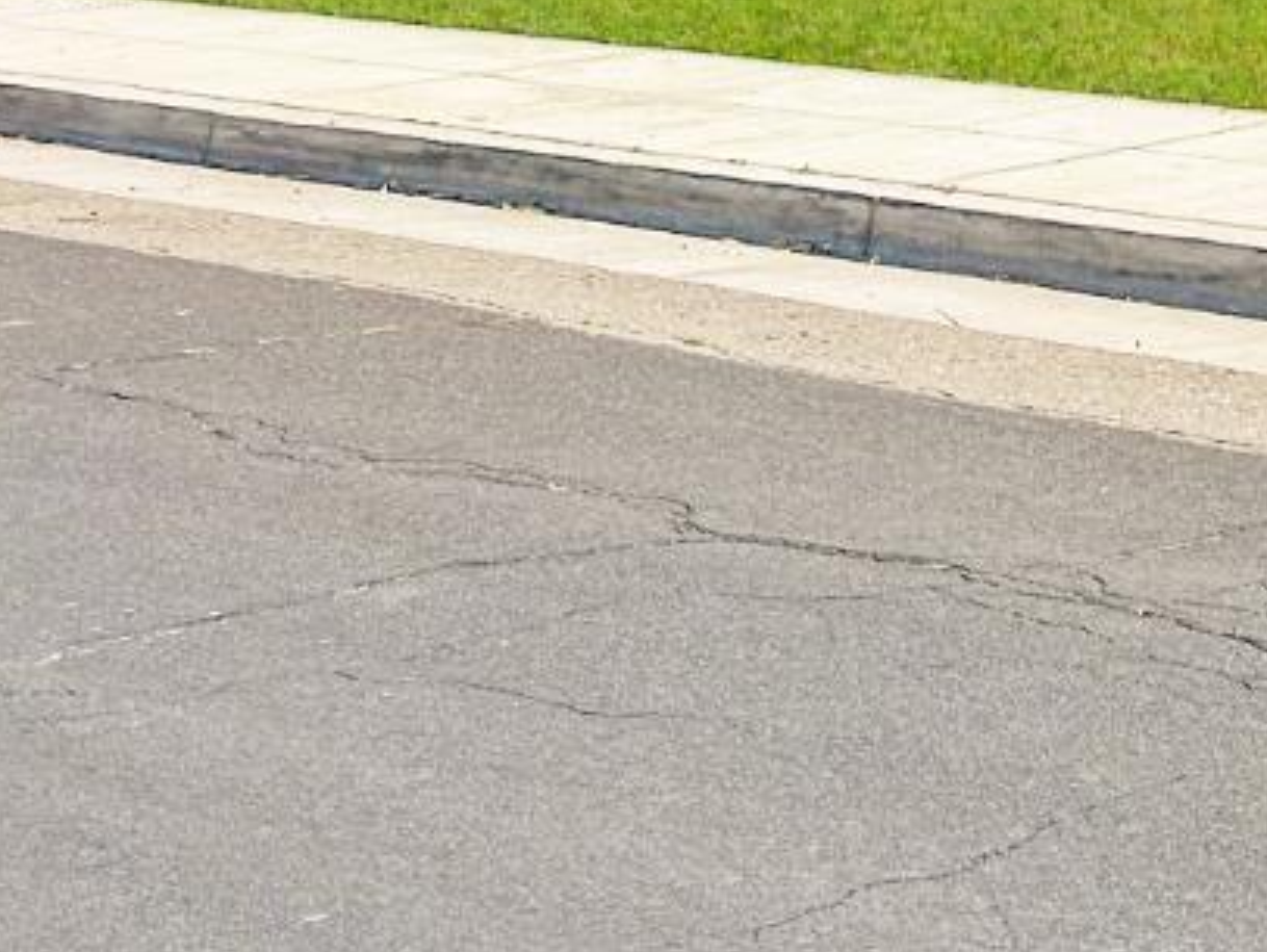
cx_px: 2175
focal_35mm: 96
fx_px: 3516
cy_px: -507
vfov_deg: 14.3
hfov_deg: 17.3
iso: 50
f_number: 1.5
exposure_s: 1/7500
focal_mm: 5.7
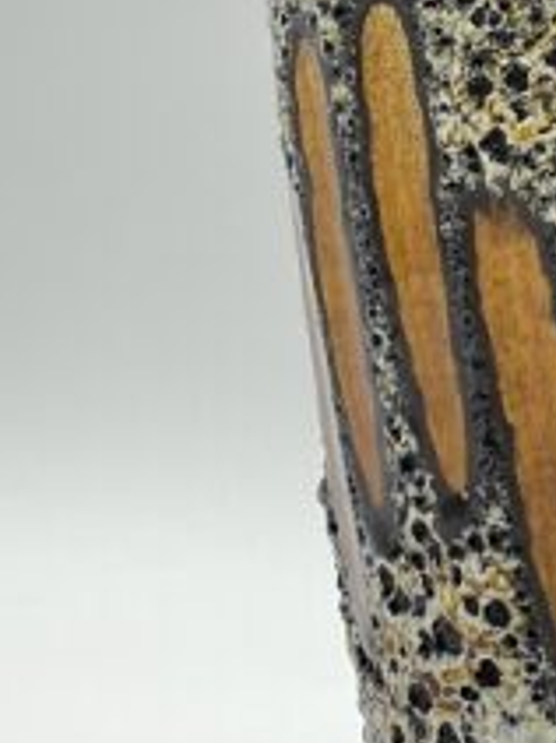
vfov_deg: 17.8
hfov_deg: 13.1
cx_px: 651
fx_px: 2358
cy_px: 225
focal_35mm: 110
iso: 20
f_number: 1.8
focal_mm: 3
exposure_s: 1/154
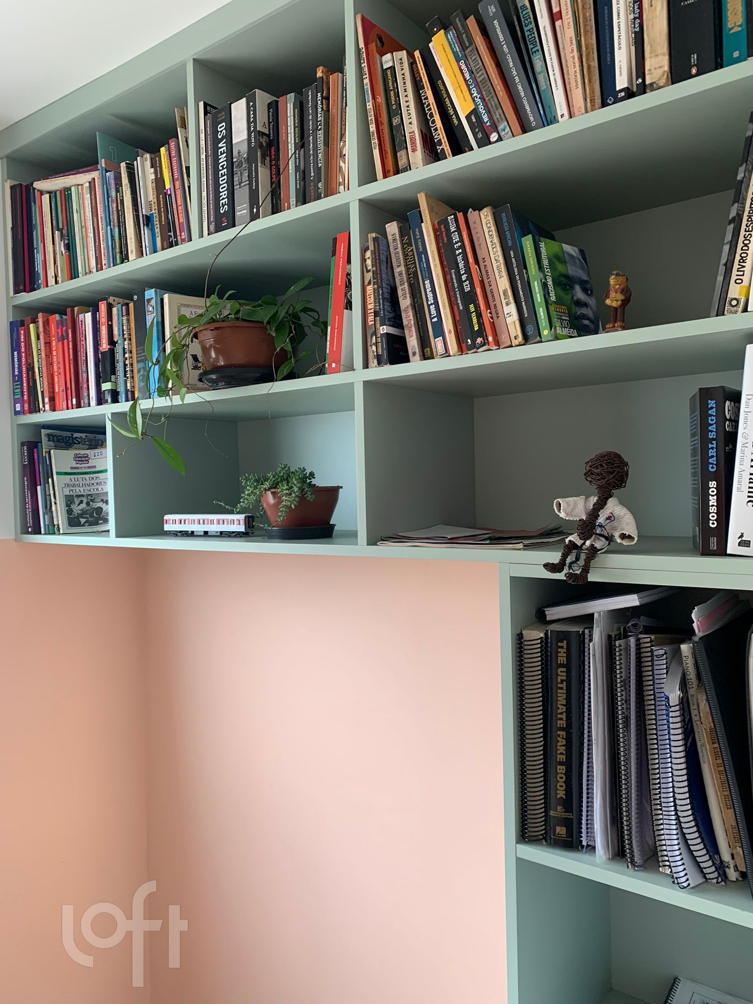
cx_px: 376
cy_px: 502
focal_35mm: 26
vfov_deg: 67.3
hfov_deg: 53.1
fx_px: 754
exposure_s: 1/121
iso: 80
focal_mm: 4.25
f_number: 1.8
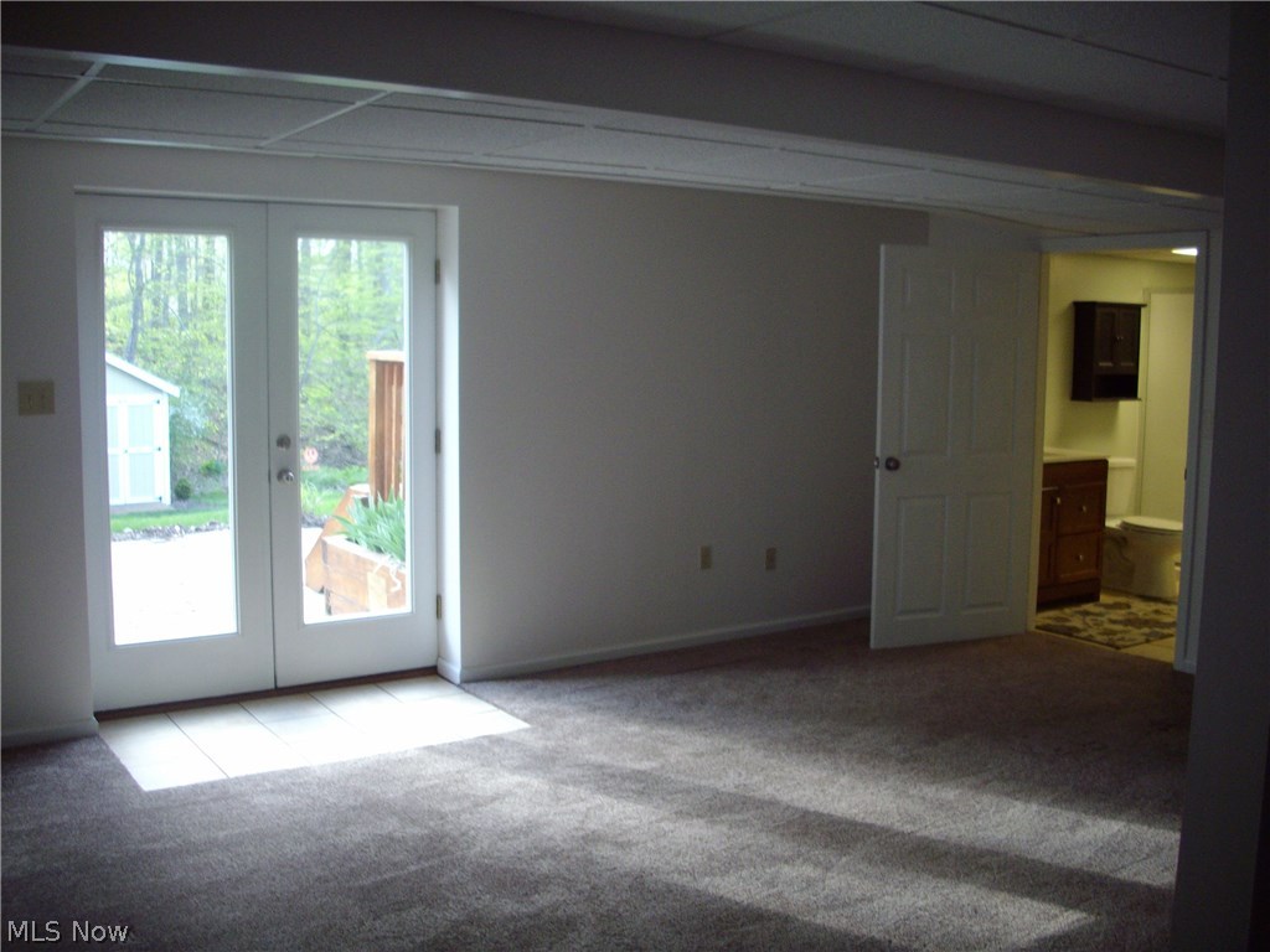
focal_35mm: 37
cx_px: 635
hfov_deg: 50.1
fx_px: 1357
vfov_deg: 38.7
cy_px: 476
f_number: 2.8
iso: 165
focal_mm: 6.2
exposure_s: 1/50
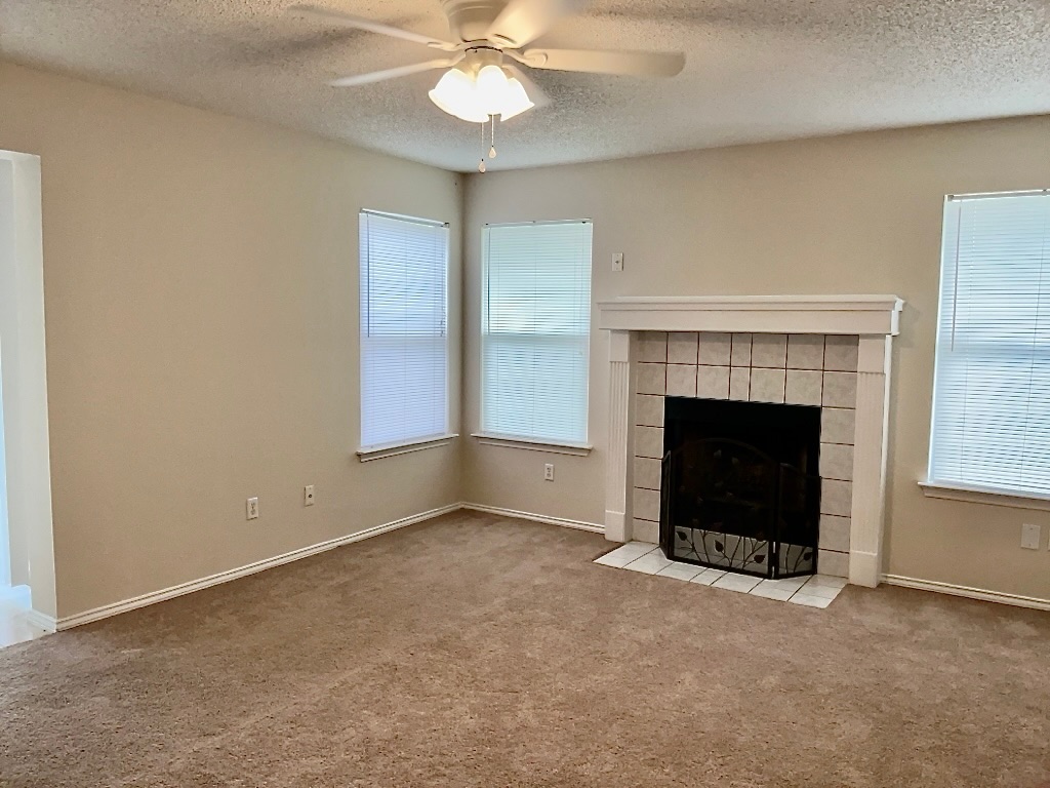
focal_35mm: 27
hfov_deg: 65.3
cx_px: 525
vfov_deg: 51.4
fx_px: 819
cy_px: 394
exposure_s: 1/100
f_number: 1.8
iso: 50
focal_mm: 3
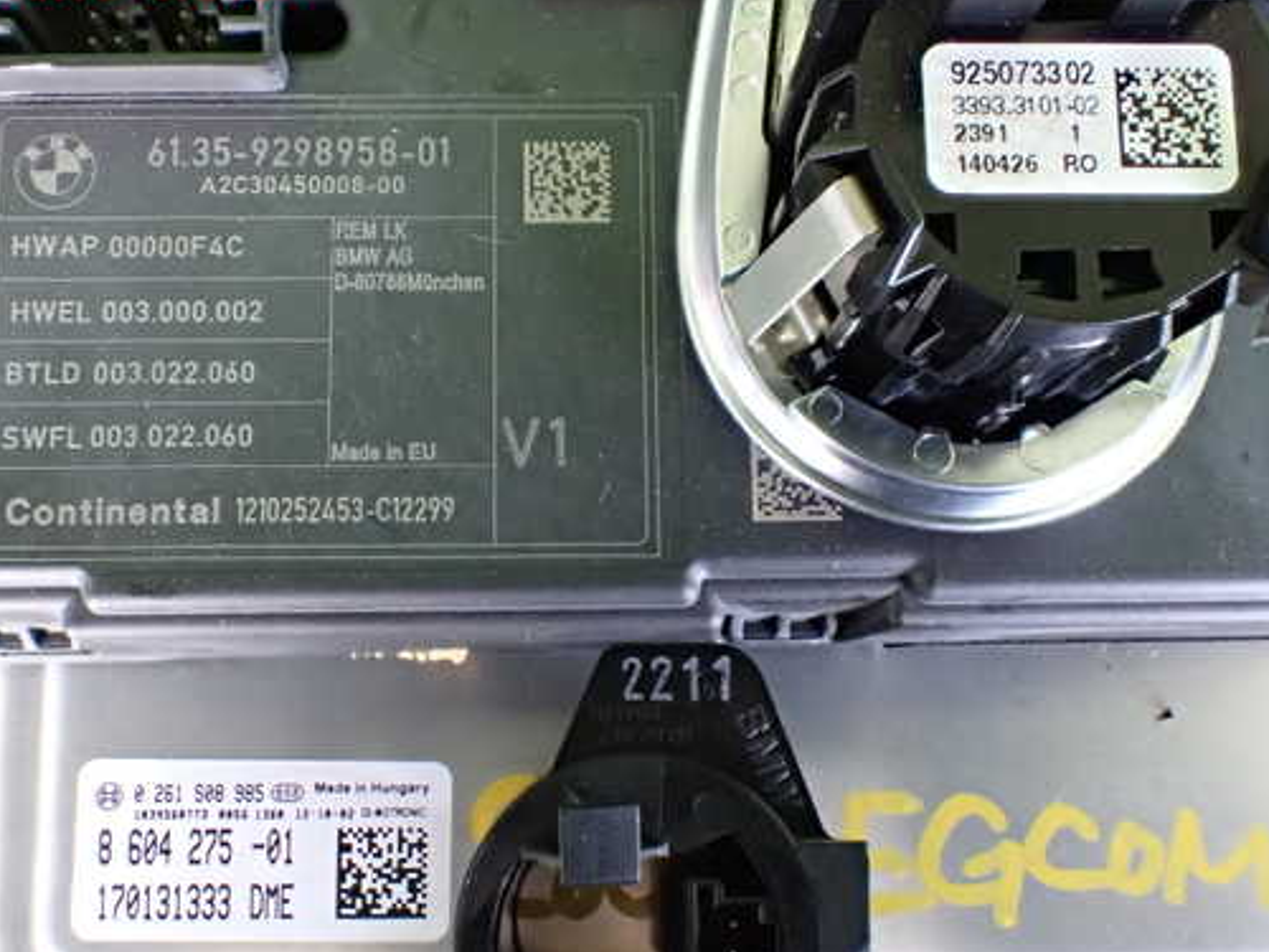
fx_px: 1320
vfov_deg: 39.6
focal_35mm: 36
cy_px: 520
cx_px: 589
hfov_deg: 51.3
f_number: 3.2
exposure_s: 1/30
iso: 1250
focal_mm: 5.4
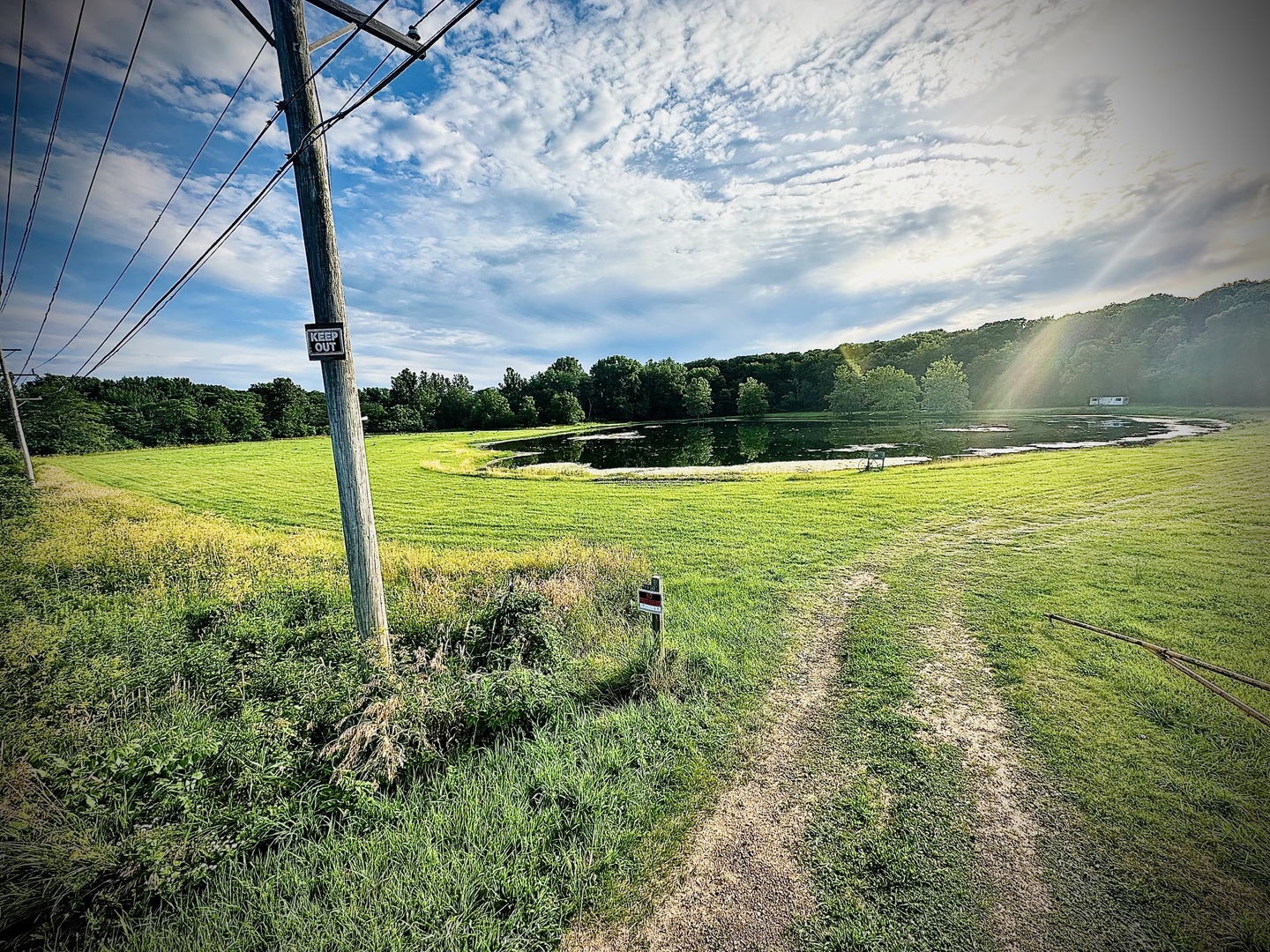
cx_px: 635
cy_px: 476
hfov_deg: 102.1
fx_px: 514
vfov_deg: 85.7
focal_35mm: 14
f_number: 2.2
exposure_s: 1/924
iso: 40
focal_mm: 2.22
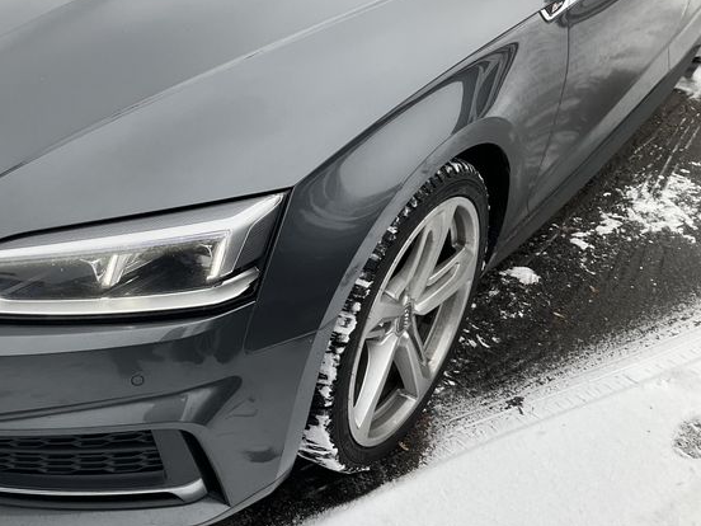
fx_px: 851
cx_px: 213
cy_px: 241
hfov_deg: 43.9
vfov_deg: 34.3
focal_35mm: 42
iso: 16
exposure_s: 1/137
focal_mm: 3
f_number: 1.8
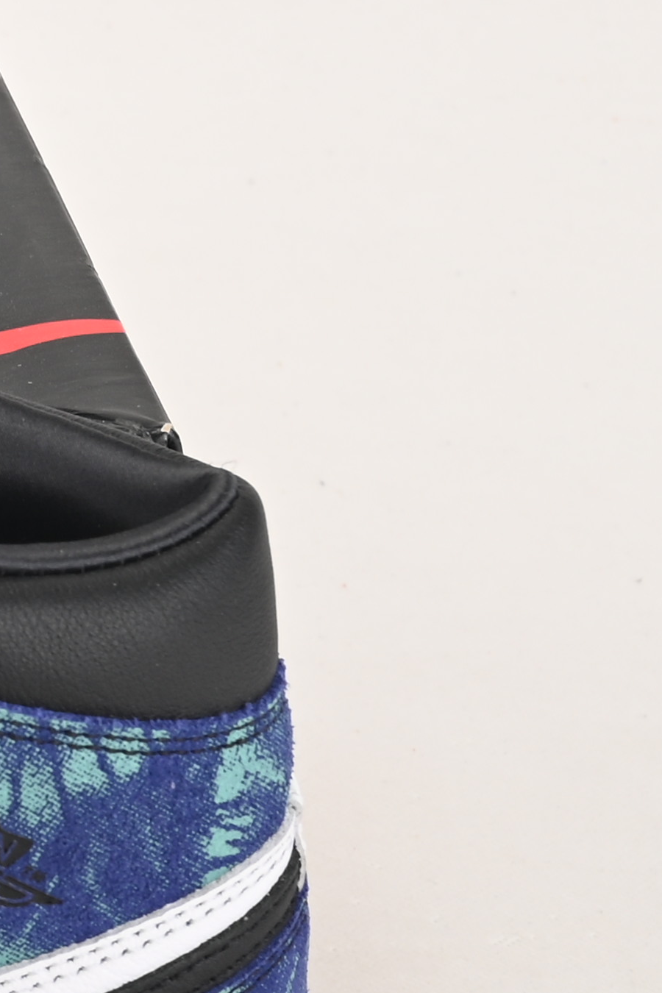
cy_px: 292
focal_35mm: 205
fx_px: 5654
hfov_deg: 6.4
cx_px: -862
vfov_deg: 10.0
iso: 100
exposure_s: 1/200
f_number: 11
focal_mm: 46
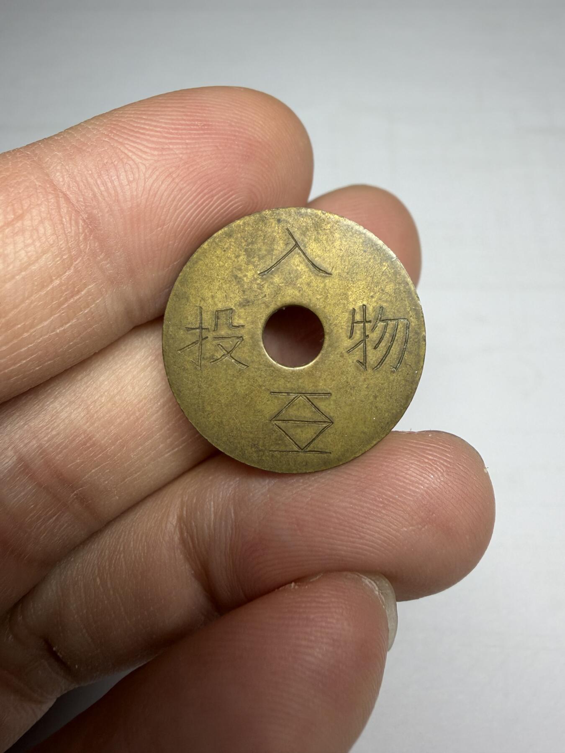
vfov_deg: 67.3
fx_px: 566
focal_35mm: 26
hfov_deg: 53.1
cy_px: 376
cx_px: 282
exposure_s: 1/121
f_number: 2.2
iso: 50
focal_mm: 2.22
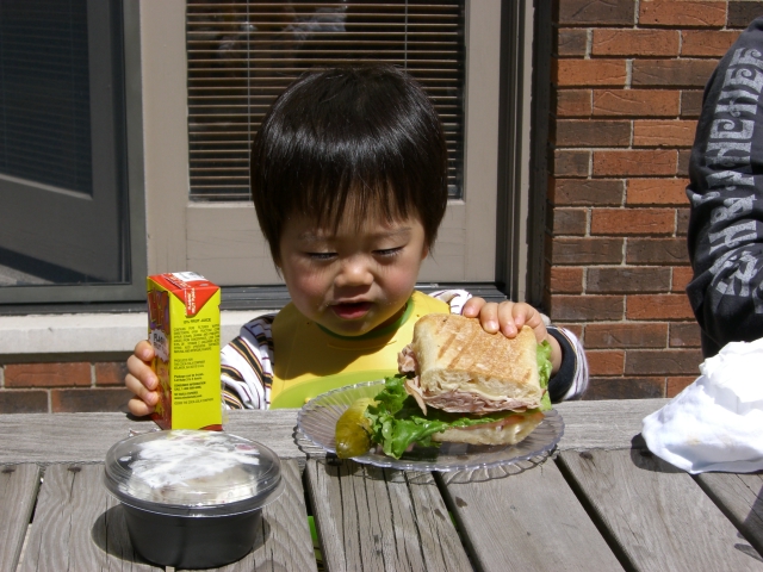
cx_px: 382
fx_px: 1455
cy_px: 286
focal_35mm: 66
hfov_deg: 29.4
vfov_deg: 22.3
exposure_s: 1/500
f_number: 5.8
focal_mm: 10.7
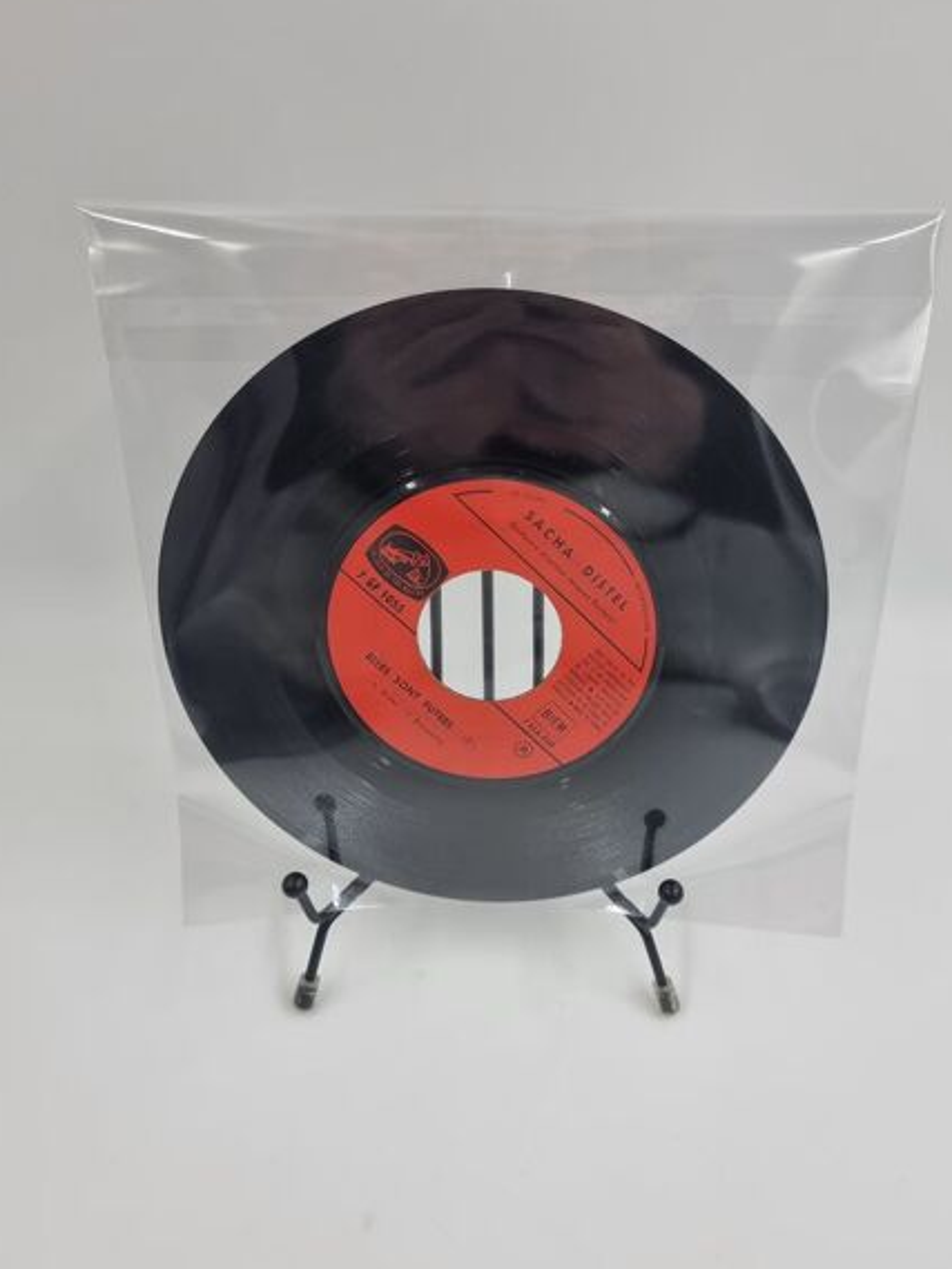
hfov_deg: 51.3
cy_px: 647
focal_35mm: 27
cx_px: 519
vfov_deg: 65.3
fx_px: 990
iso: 50
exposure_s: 1/120
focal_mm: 6.7
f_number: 1.8
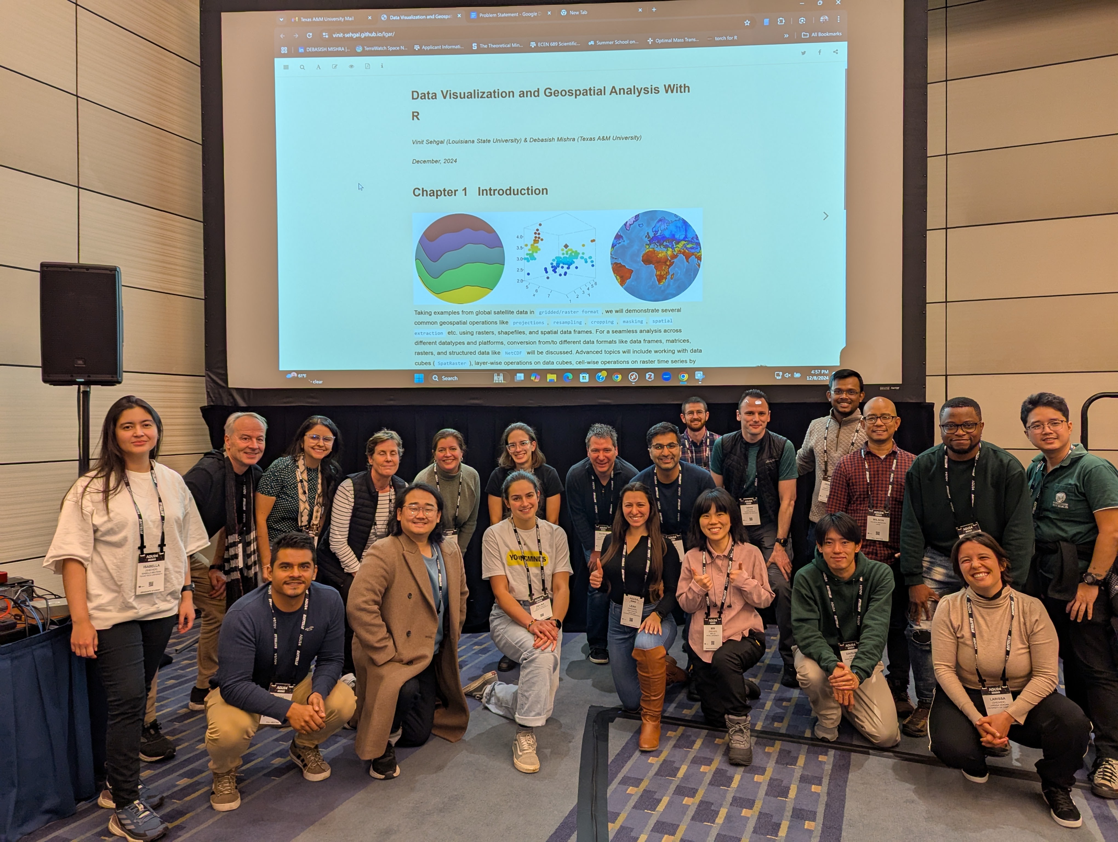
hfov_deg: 71.5
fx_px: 776
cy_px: 421
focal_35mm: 24
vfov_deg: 56.9
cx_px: 559
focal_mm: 6.81
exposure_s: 1/22.5
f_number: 1.85
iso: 36
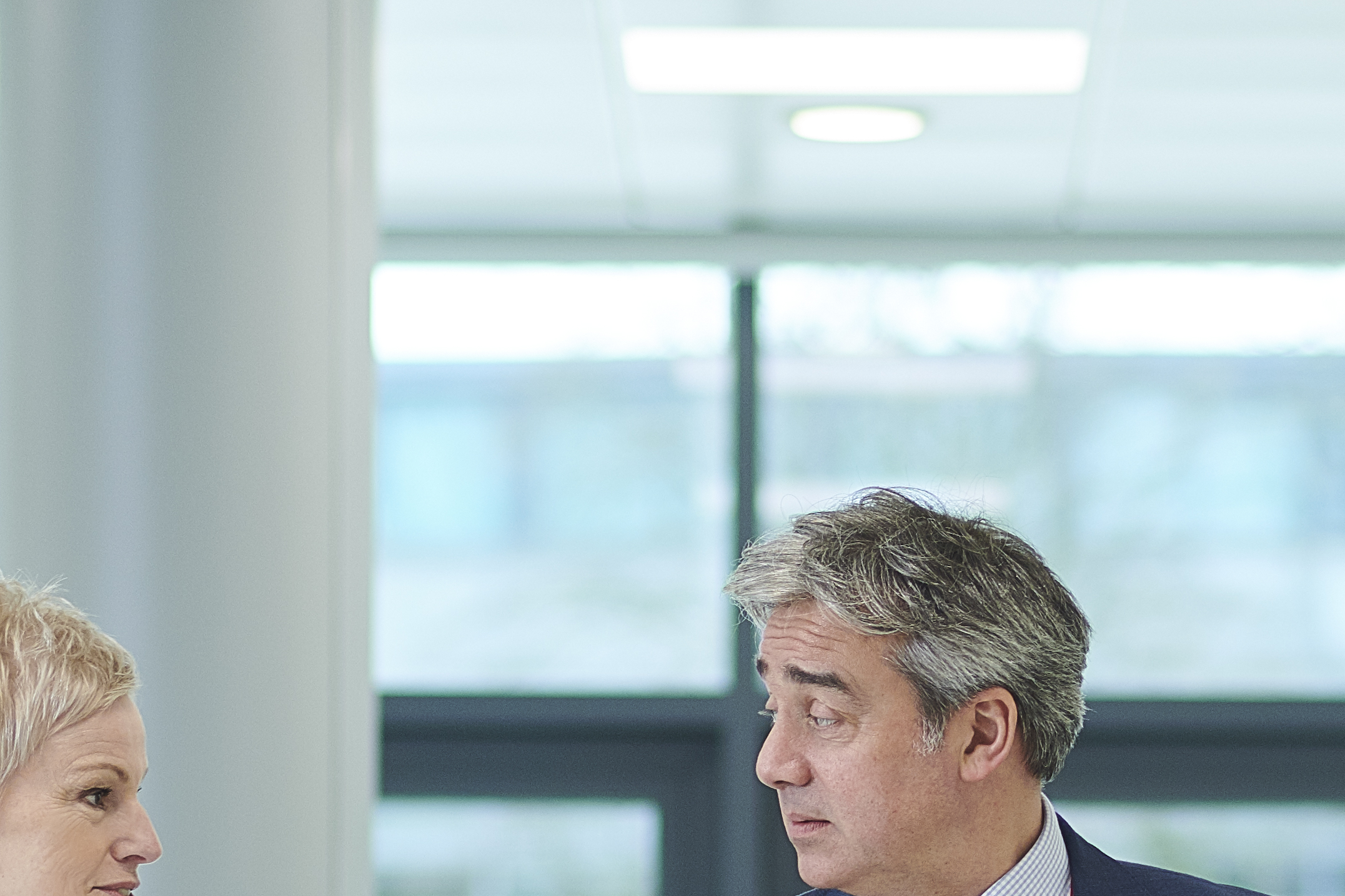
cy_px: 1430
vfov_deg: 4.2
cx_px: 442
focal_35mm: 326
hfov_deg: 6.3
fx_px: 12178
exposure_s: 1/200
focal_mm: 85
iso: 200
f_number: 2.5
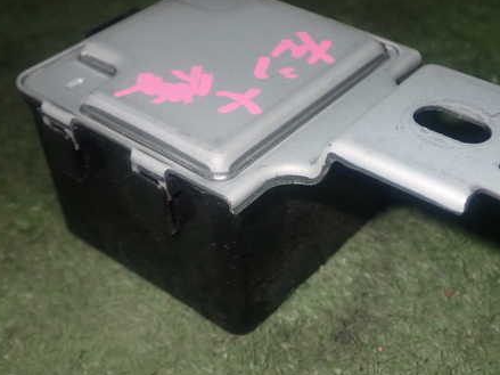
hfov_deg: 34.2
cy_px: 170
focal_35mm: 56
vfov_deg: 26.1
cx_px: 313
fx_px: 809
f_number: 8
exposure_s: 1/40
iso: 200
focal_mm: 7.31
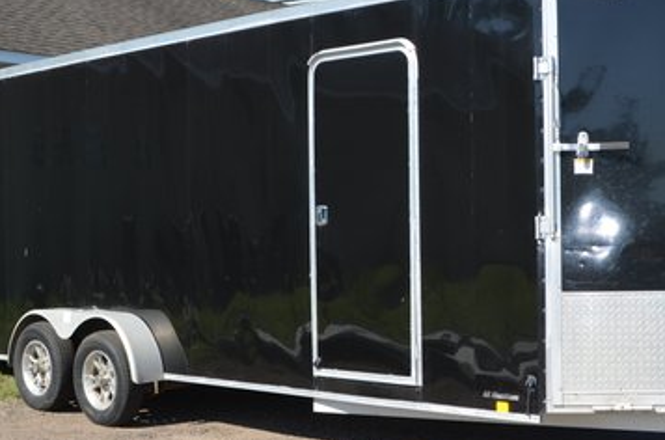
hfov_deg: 33.1
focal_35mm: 60
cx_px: 468
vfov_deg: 22.5
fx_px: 1105
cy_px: 223
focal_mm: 20
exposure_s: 1/200
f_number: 9
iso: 100
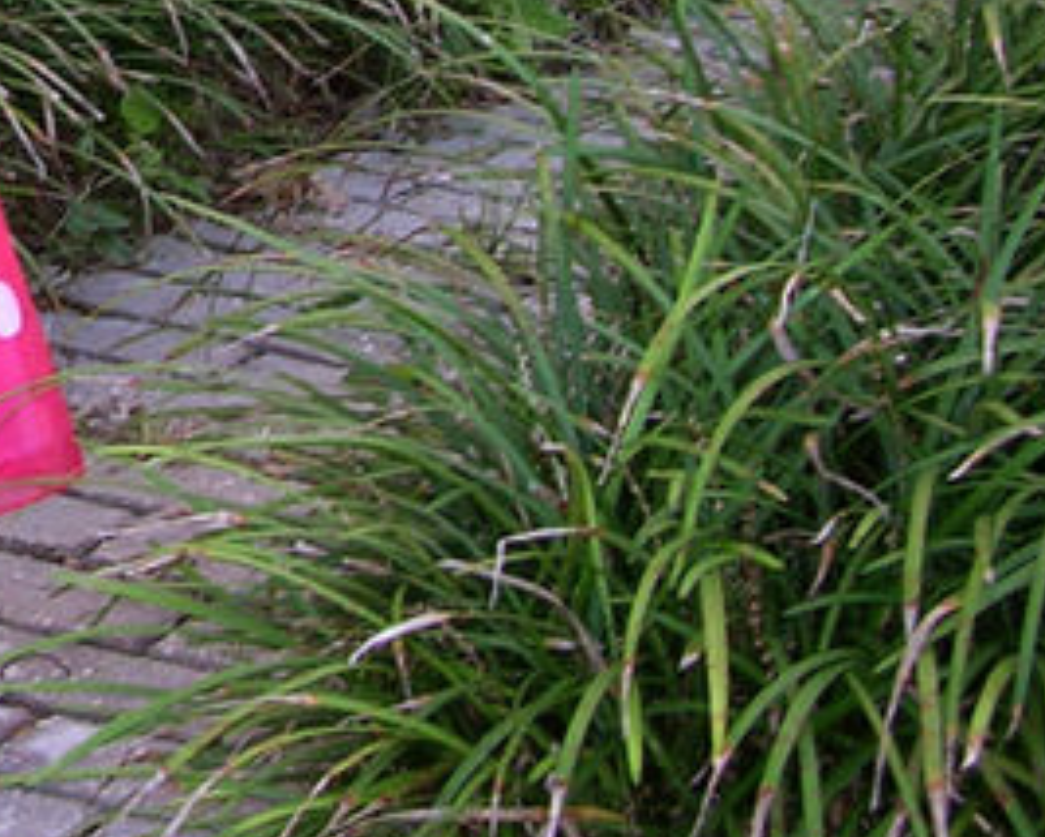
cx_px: -434
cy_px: -156
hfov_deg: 16.1
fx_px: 3436
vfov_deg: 13.5
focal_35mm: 111
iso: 100
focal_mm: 5.8
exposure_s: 1/39
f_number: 2.8
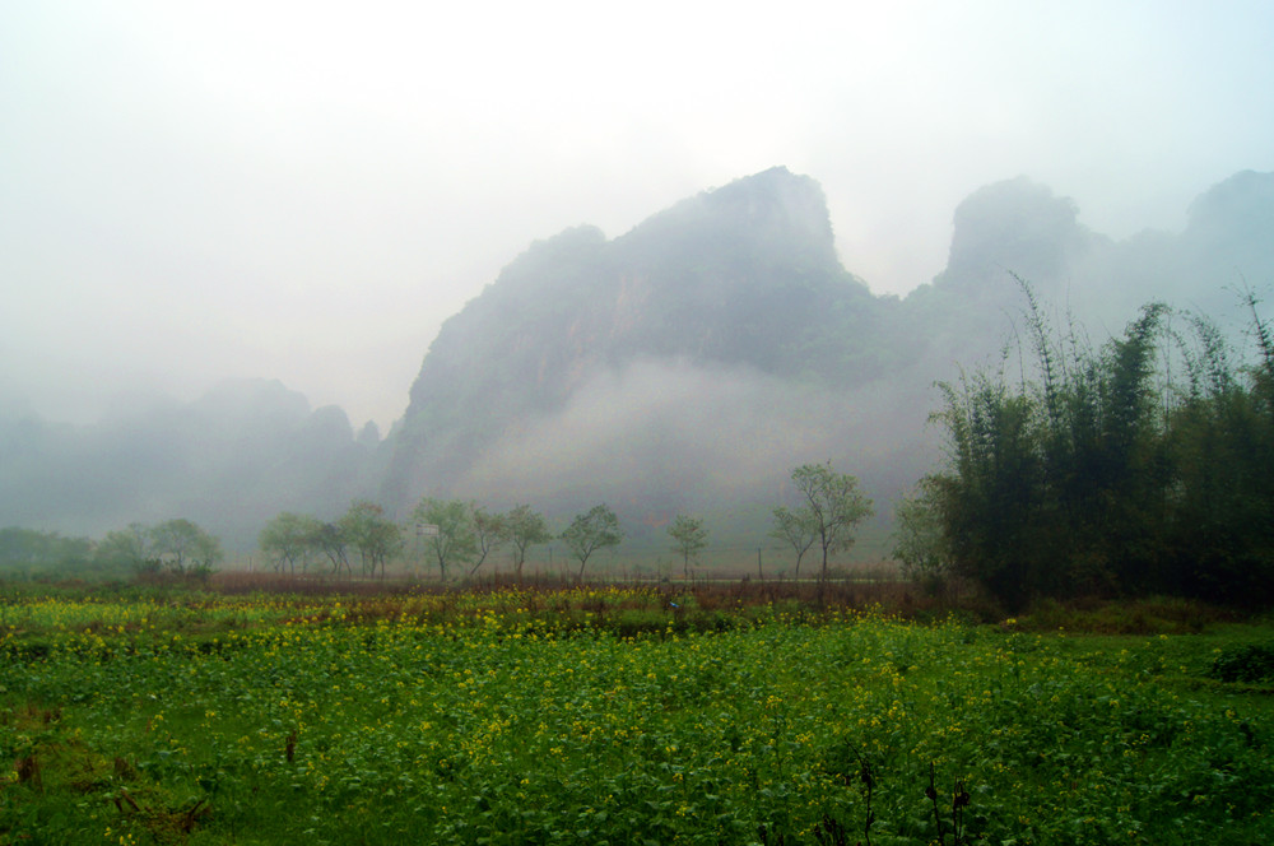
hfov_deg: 62.0
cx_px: 637
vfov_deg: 43.5
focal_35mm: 30
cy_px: 423
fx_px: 1060
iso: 100
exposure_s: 1/80
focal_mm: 20
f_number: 7.1
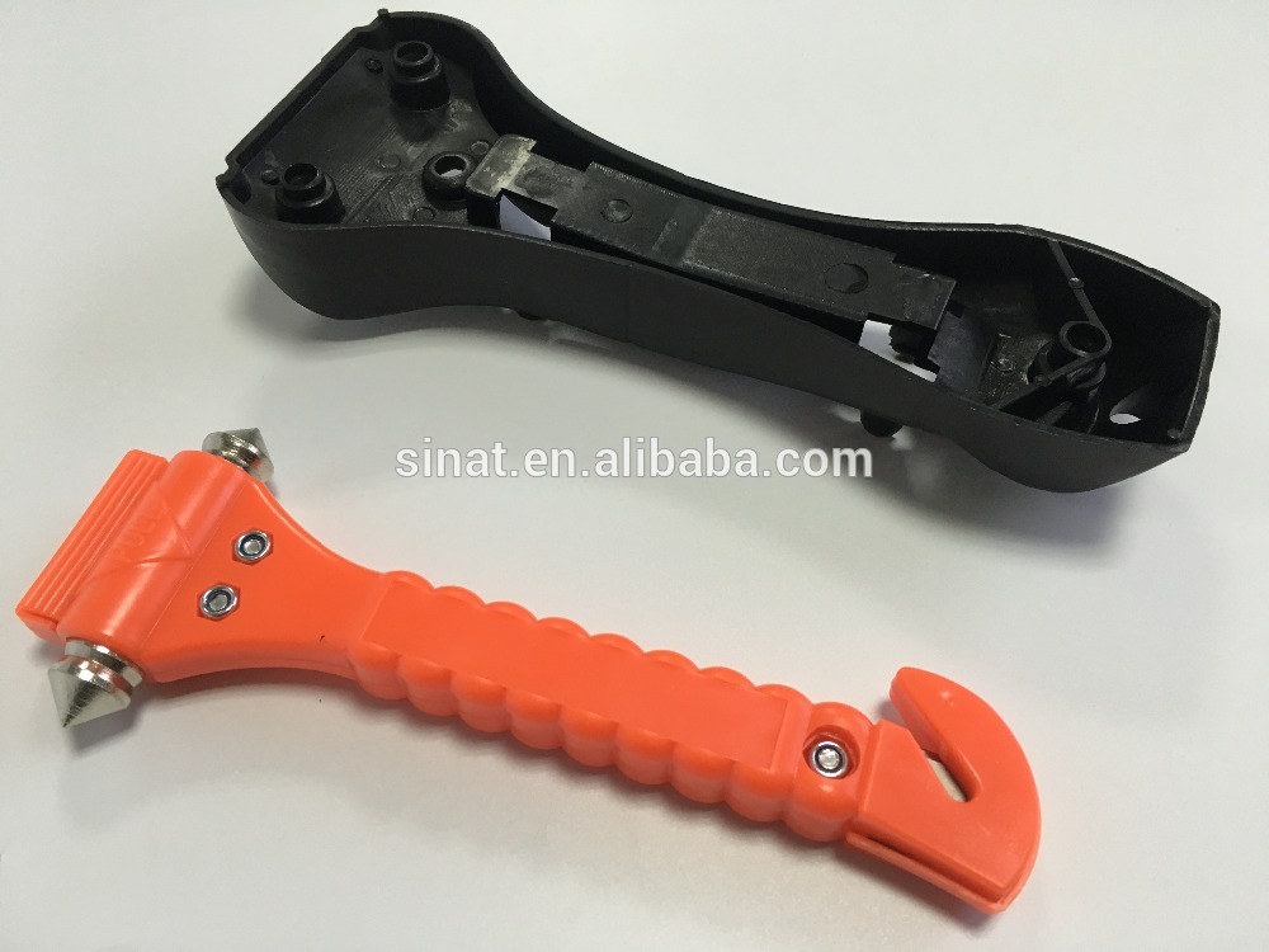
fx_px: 1063
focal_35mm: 29
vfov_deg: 48.2
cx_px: 634
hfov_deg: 61.7
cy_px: 476
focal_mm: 4.15
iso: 100
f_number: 2.2
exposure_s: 1/33
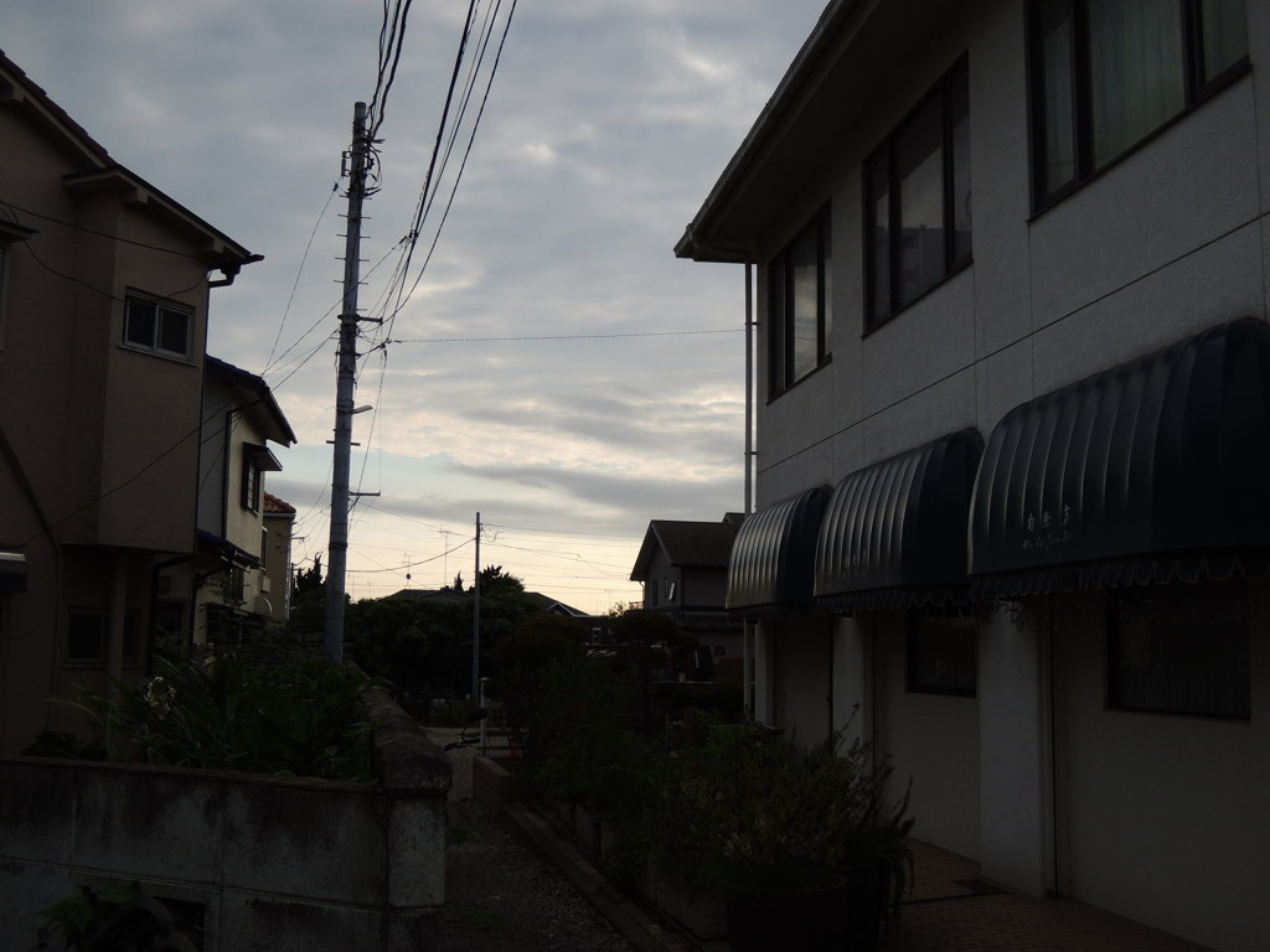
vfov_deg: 36.0
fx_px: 1468
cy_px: 476
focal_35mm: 40
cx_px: 635
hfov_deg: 46.8
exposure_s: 1/1000
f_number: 3.3
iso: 100
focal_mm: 7.2
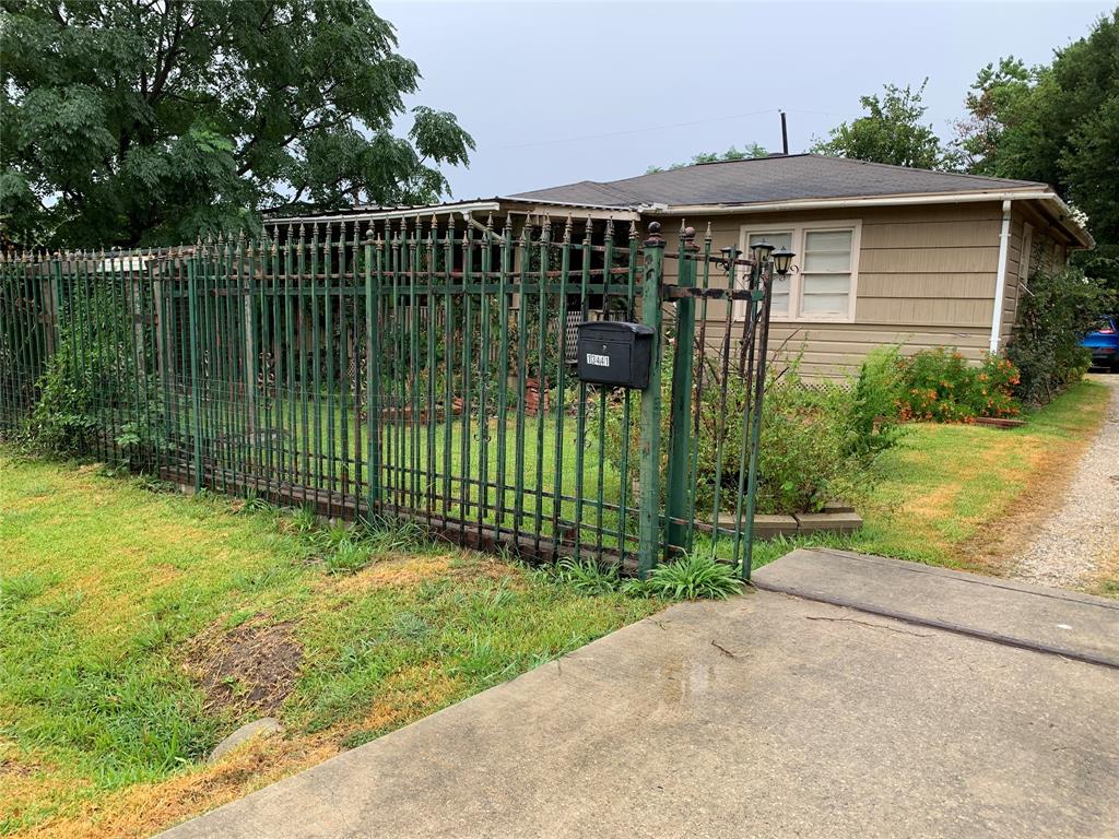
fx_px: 840
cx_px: 560
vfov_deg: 53.1
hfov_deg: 67.3
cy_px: 420
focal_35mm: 26
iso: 25
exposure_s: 1/500
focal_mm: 4.25
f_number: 1.8
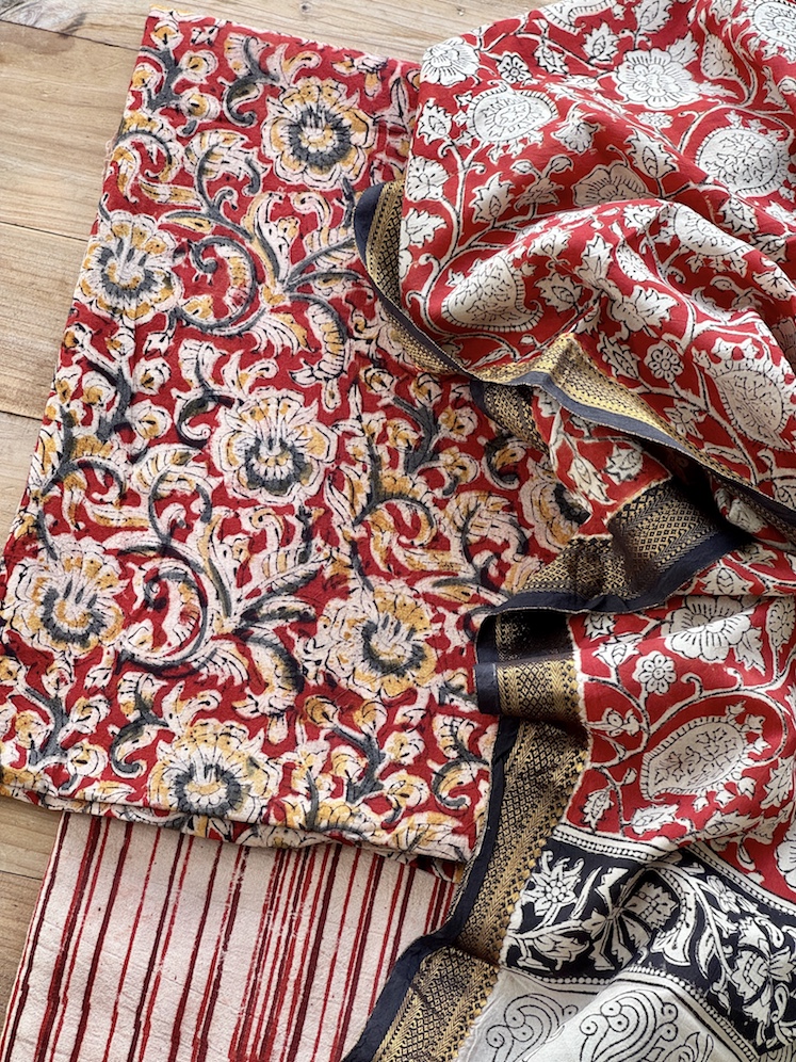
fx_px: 2361
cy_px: 531
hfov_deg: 19.1
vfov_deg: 25.3
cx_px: 398
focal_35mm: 77
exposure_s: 1/99
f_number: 2.8
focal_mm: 9
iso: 50
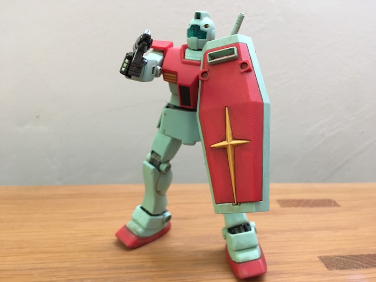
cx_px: 188
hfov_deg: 61.7
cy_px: 141
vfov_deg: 48.2
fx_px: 315
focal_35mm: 29
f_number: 2.2
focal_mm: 4.15
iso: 200
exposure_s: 1/24
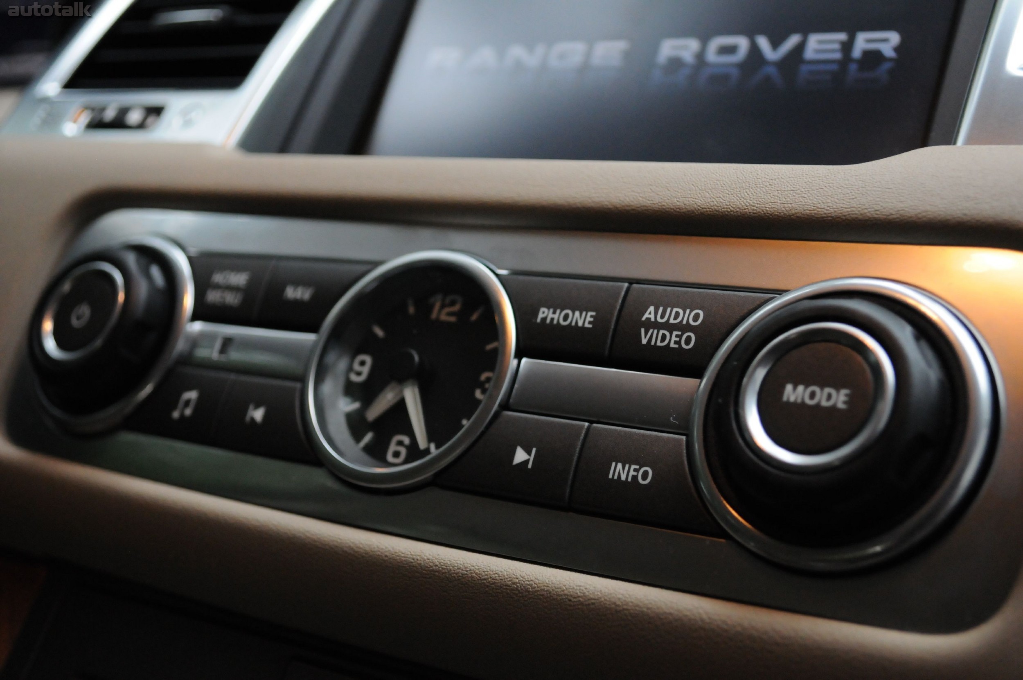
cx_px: 512
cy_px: 340
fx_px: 1448
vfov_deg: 26.4
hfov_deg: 38.9
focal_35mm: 51
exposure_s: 1/100
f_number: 5
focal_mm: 34
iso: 2000
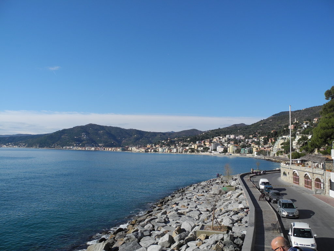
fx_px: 270
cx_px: 167
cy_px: 126
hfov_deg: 63.4
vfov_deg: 49.7
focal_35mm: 28
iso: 100
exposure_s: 1/1000
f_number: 4.5
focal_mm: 6
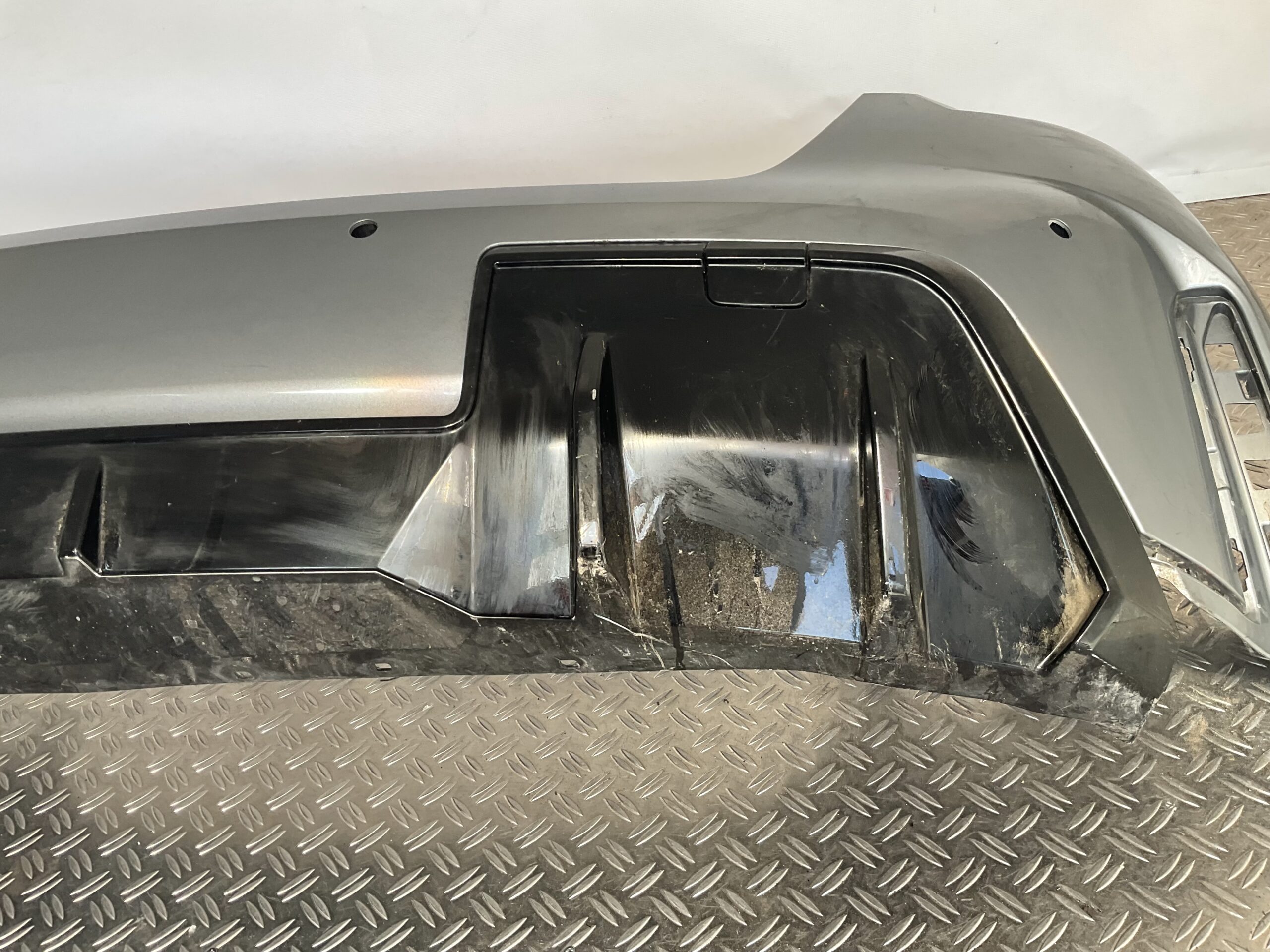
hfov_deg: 61.7
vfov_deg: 48.2
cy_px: 476
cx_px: 635
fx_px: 1064
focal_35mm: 29
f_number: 1.8
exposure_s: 1/120
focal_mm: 3
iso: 25
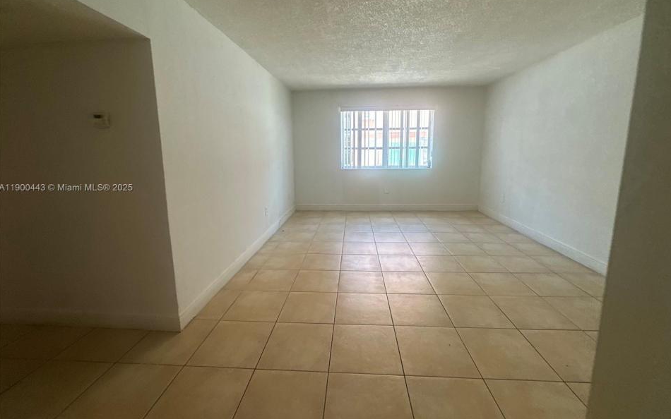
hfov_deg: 101.5
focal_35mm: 15
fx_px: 274
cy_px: 188
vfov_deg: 74.6
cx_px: 336
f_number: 2.2
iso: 125
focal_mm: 2.22
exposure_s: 1/99
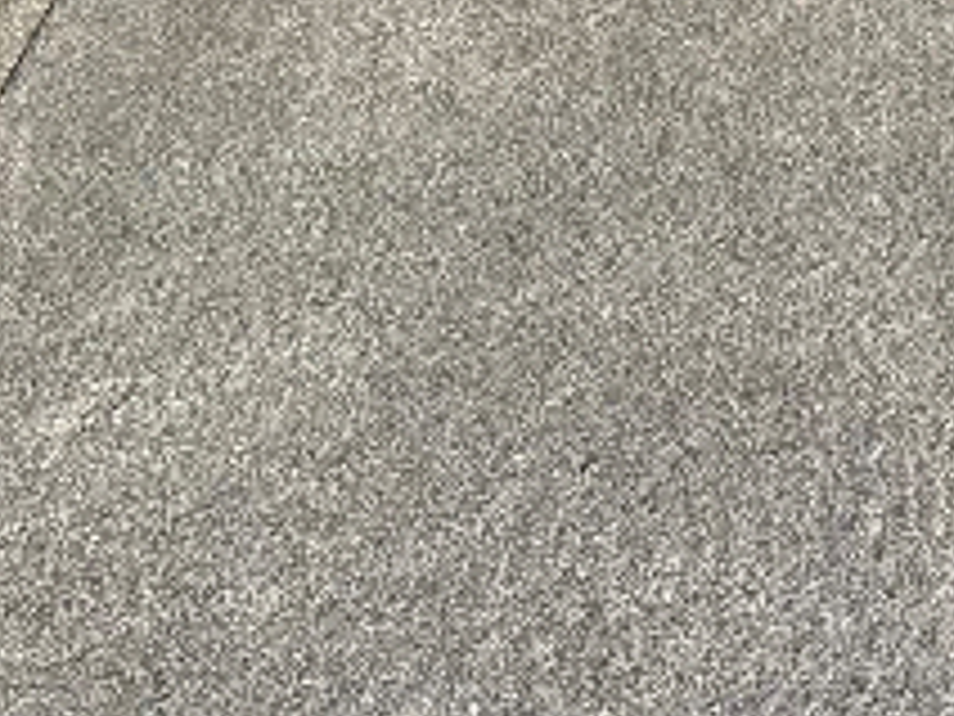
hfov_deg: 16.0
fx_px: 3197
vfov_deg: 12.0
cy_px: -446
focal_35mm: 116
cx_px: 1274
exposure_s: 1/321
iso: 80
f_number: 1.78
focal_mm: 6.86
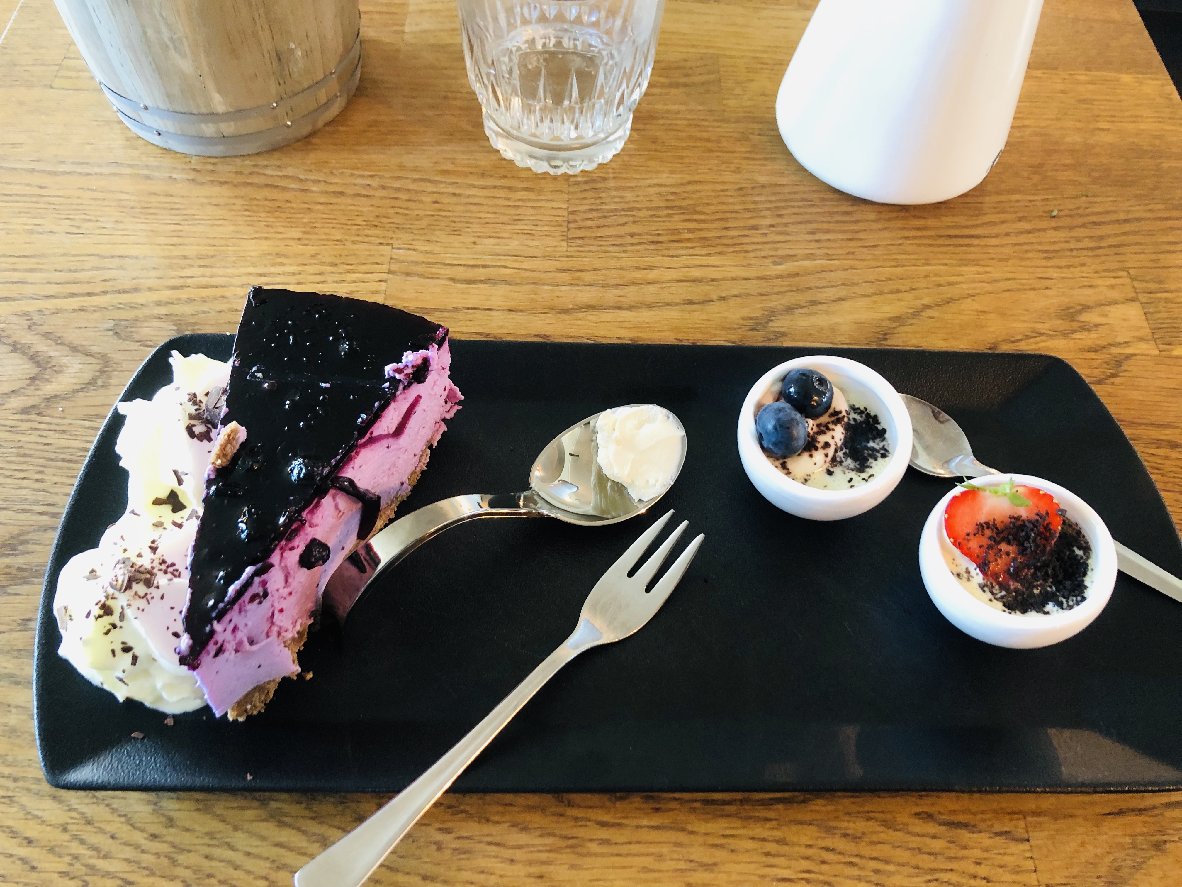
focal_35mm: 28
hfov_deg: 63.4
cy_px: 444
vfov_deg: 49.7
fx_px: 956
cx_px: 591
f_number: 1.8
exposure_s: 1/11
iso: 100
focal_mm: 3.99
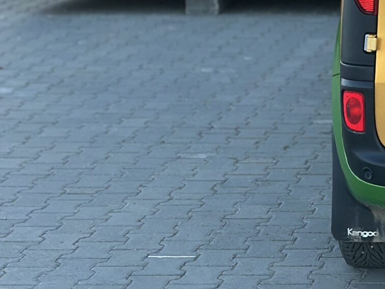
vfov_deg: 8.8
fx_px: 1812
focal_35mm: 163
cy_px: -168
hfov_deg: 11.5
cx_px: 608
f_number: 1.78
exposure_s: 1/211
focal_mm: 6.86
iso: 80
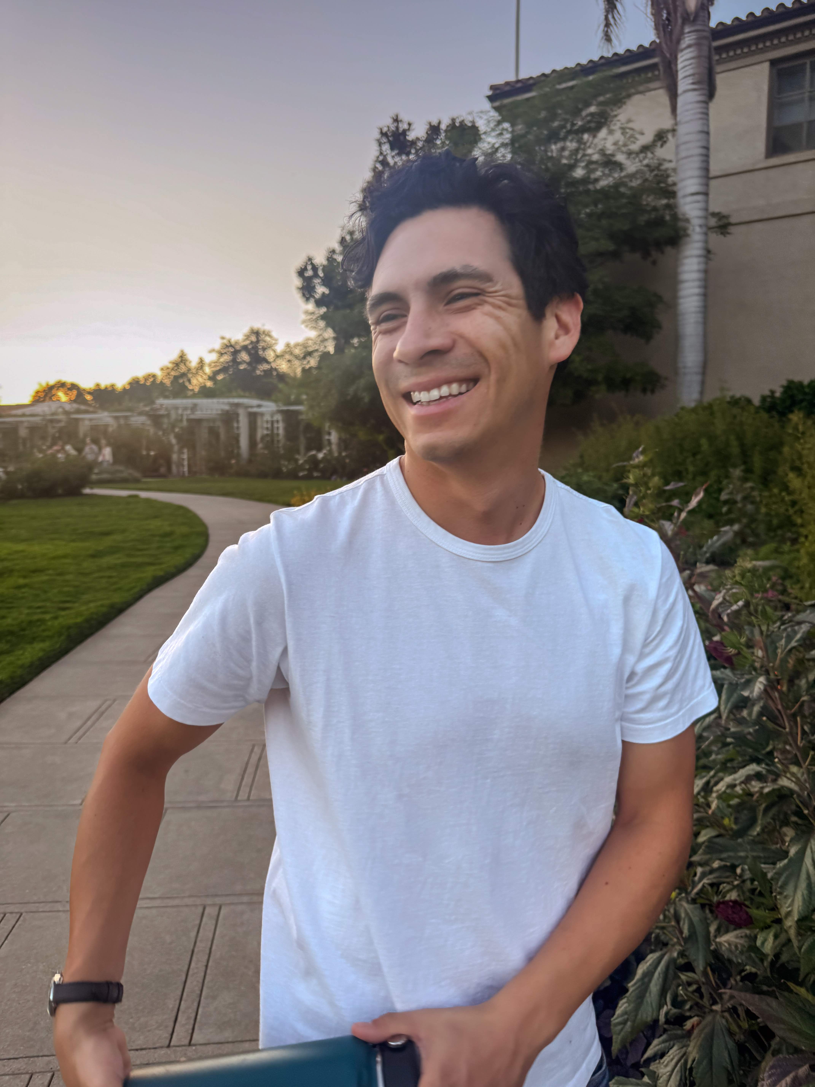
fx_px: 753
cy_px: 544
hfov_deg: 56.8
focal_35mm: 24
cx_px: 408
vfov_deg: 71.6
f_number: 1.8
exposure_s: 1/120
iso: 64
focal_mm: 6.76
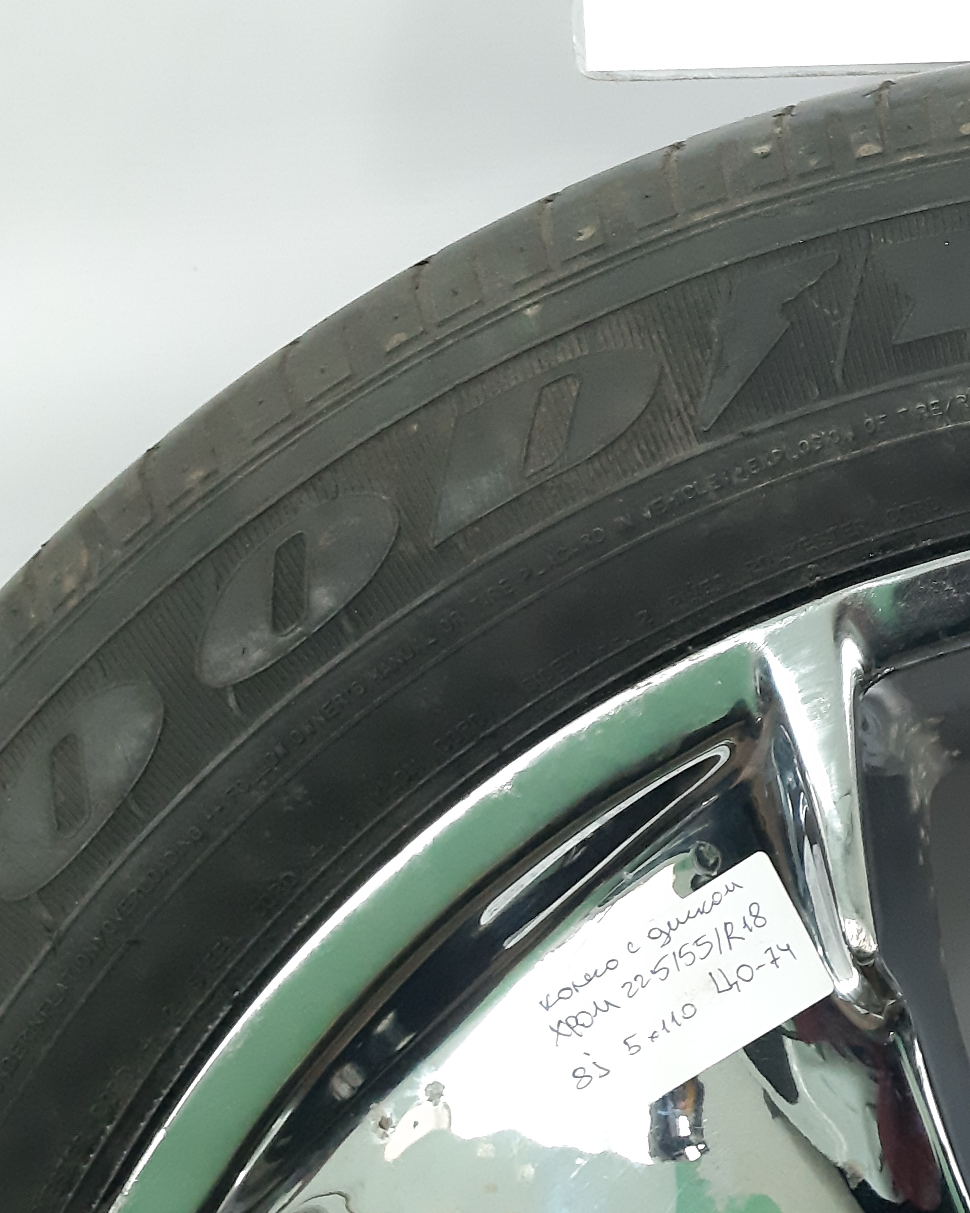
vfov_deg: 32.0
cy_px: 338
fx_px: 2081
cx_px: 1248
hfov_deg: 23.3
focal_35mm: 58
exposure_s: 1/50
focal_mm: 3.93
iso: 250
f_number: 1.7
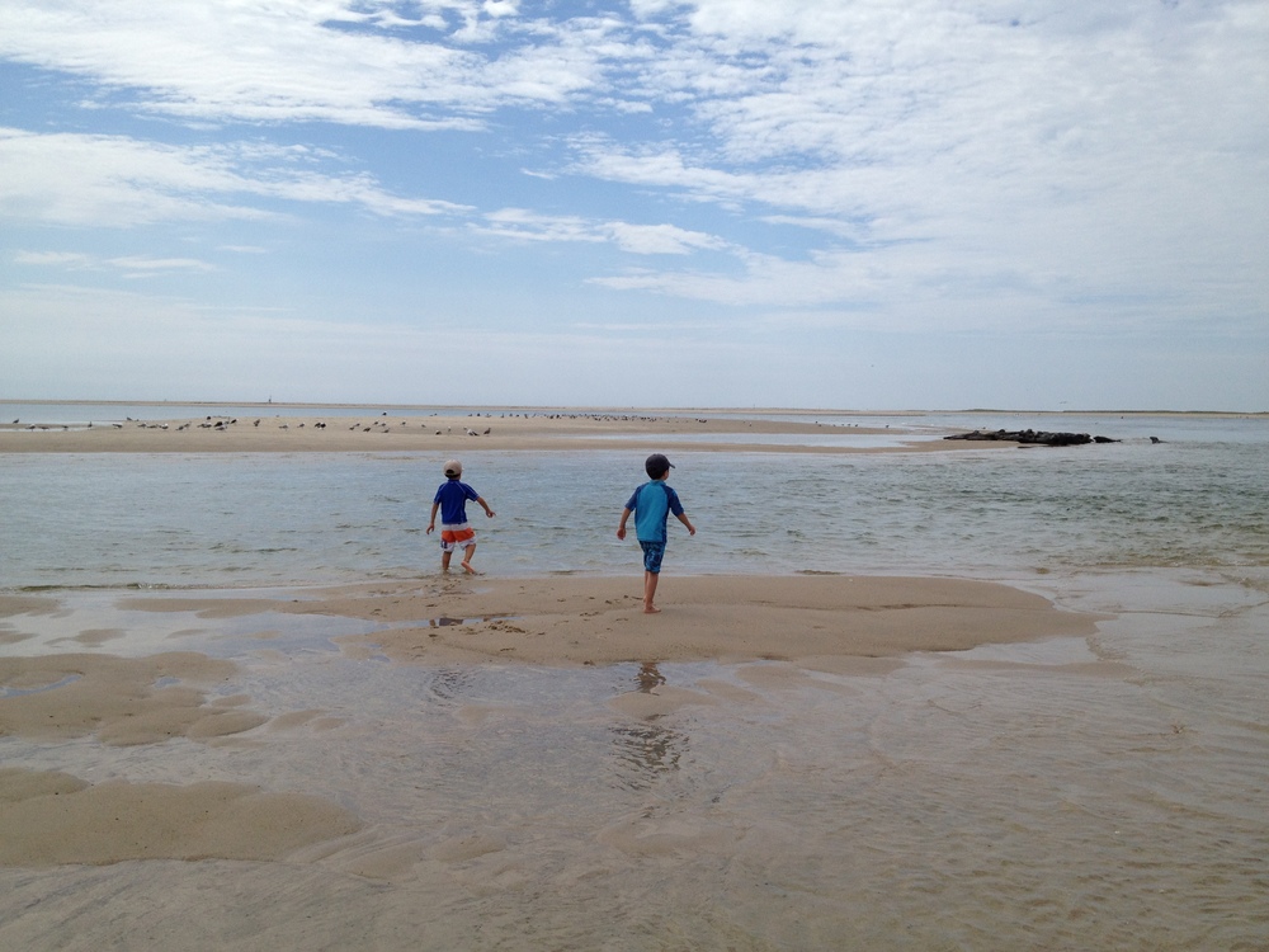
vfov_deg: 40.7
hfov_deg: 52.6
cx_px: 634
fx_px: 1283
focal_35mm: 35
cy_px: 476
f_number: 2.4
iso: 64
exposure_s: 1/3690
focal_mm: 4.28
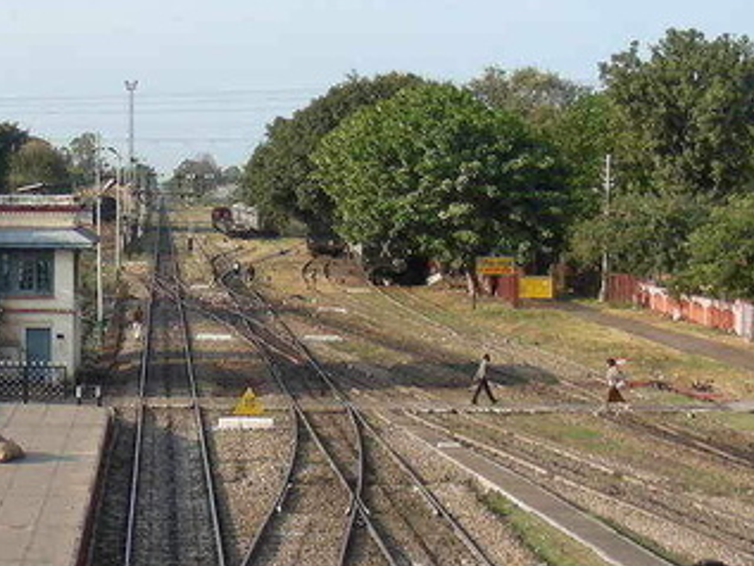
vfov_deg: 15.4
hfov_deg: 20.2
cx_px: 159
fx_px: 2092
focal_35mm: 96
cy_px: 402
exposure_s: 1/244
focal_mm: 6.3
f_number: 4
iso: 50
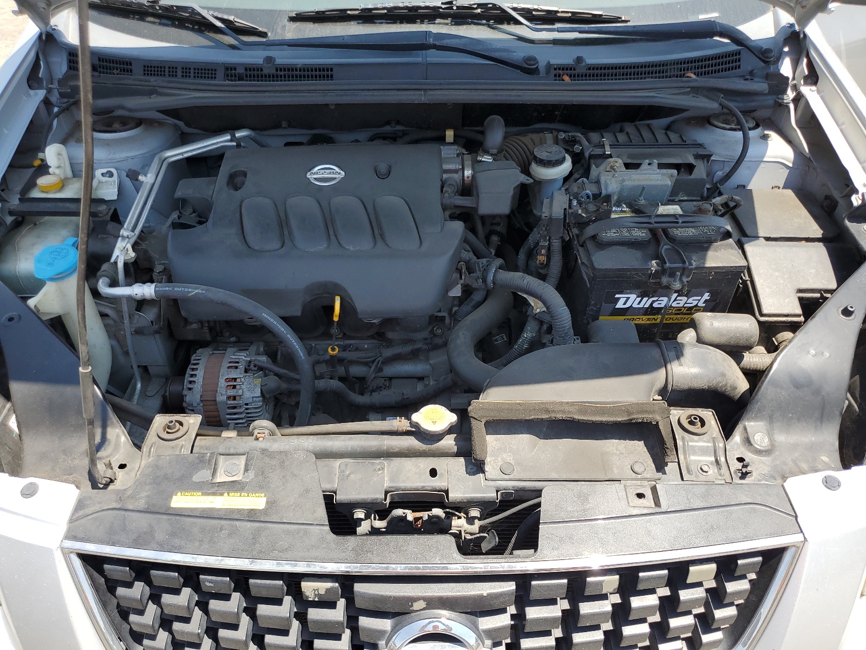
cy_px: 325
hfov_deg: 67.3
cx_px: 433
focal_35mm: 26
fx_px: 650
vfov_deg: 53.1
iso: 50
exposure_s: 1/1111
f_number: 1.5
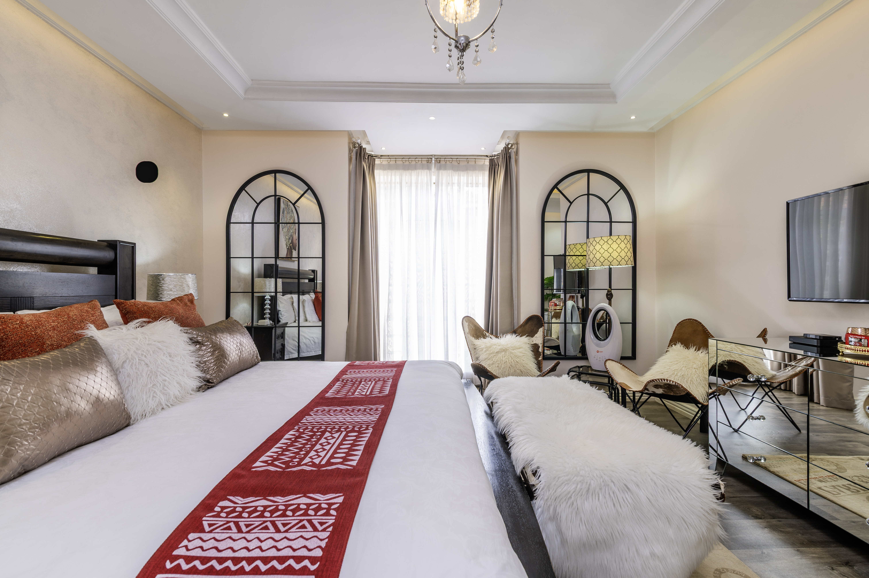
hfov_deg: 96.8
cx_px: 434
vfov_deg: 73.7
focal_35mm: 16
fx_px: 386
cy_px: 289
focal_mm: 16
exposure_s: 1/4
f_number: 8
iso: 50
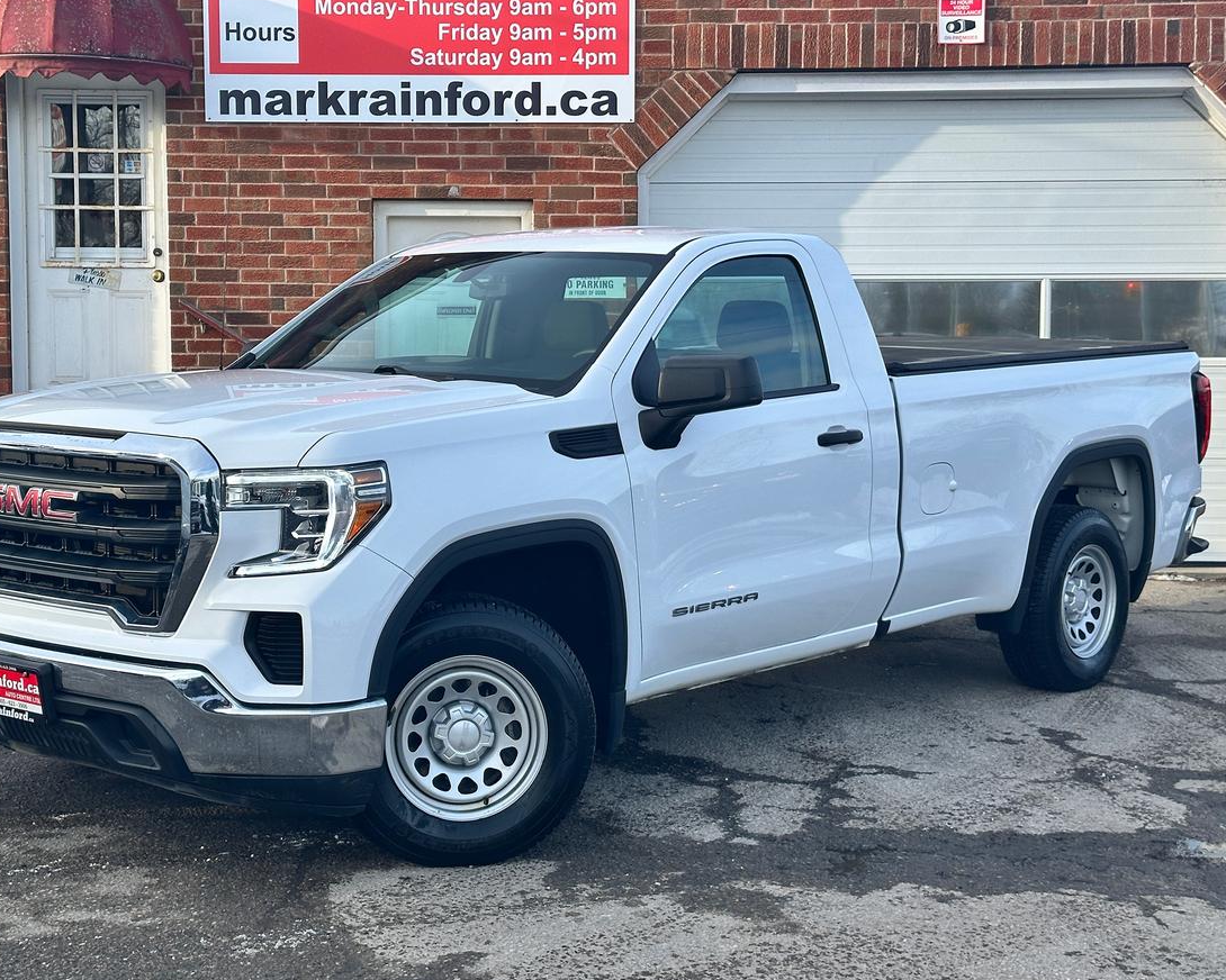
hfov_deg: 34.1
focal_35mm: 55
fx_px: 1996
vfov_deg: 27.6
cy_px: 468
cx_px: 560
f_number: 1.78
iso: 64
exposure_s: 1/1095
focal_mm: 6.86
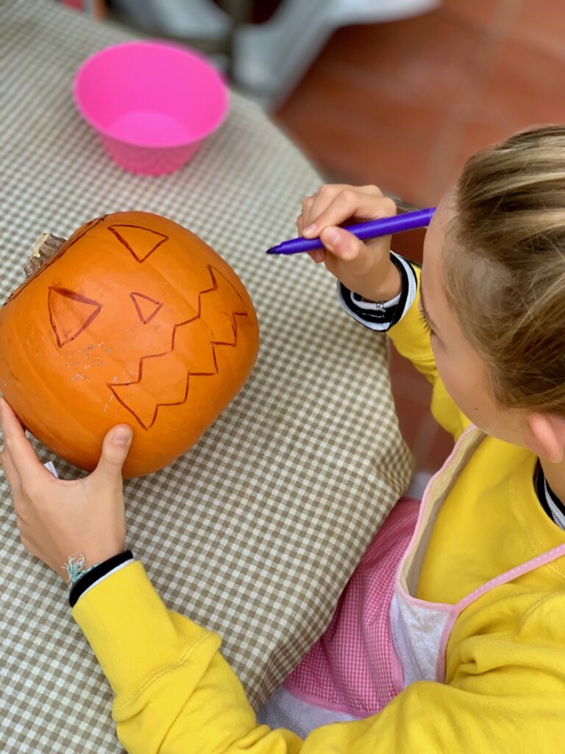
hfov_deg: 28.0
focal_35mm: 52
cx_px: 282
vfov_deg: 36.8
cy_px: 377
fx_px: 1132
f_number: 2.4
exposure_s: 1/119
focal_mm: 6
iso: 125
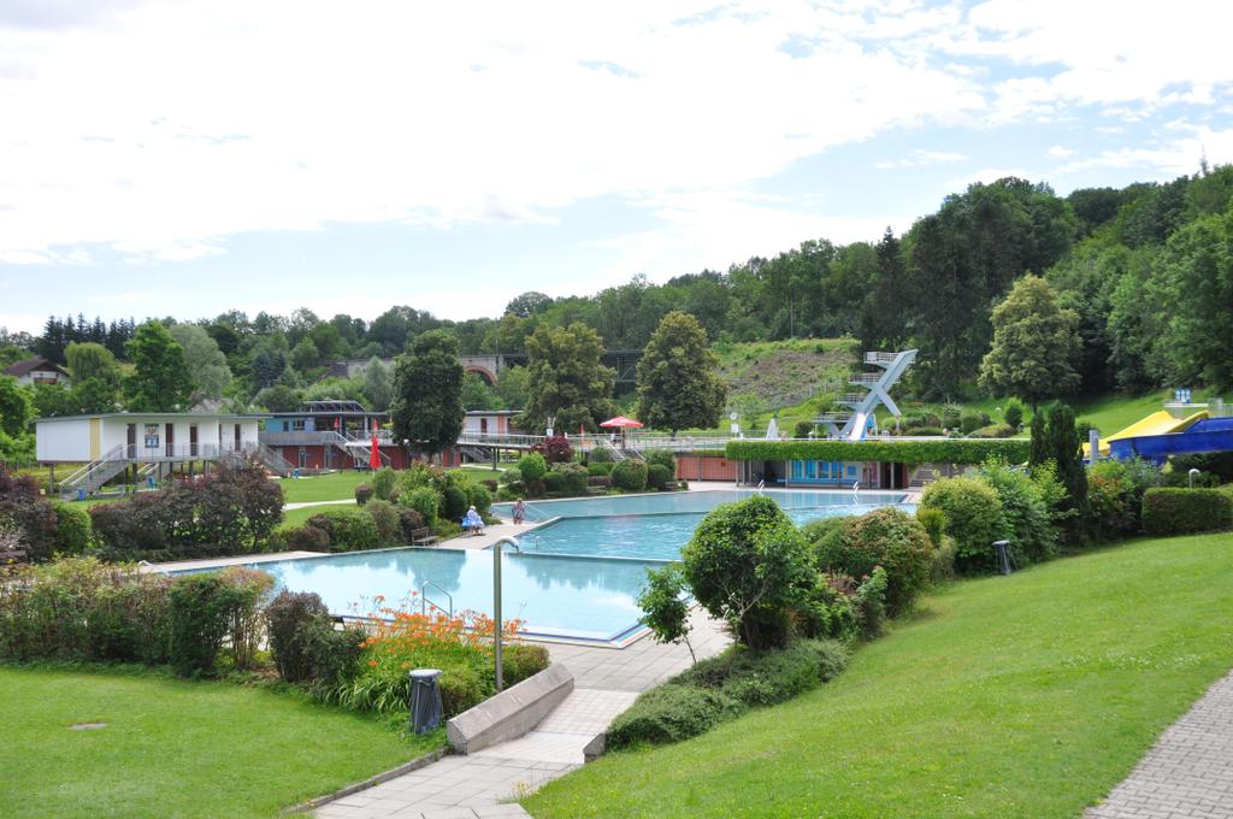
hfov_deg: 53.2
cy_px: 410
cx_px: 616
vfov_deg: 36.8
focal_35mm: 36
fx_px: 1231
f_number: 14
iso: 200
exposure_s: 1/200
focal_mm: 24
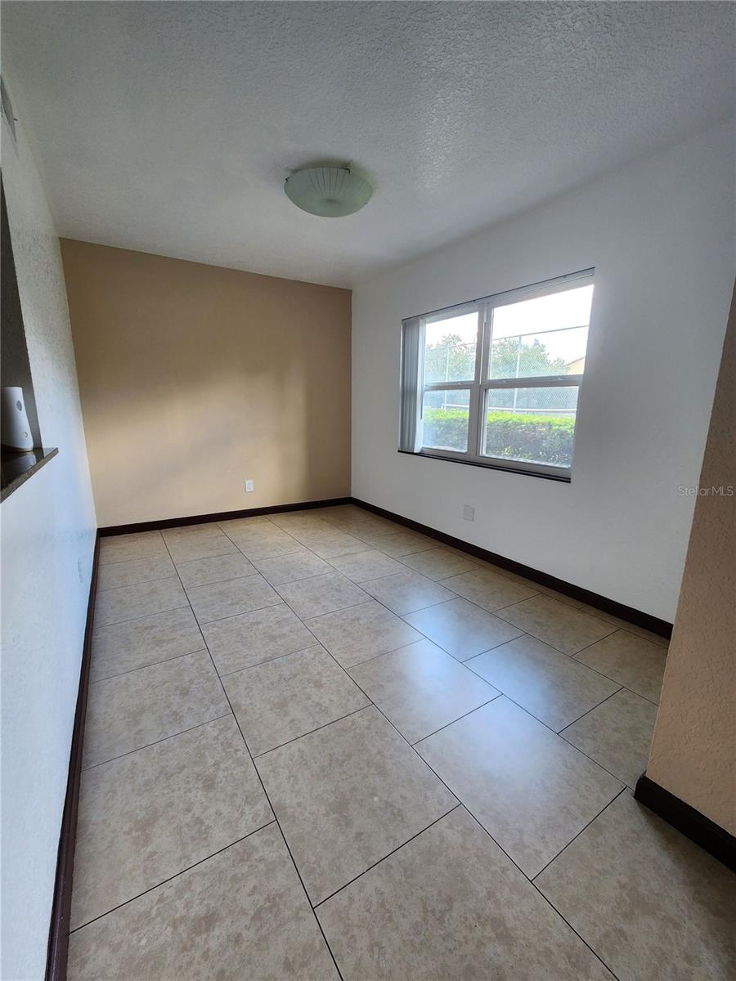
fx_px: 369
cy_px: 490
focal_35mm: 13
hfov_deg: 89.9
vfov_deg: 106.2
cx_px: 368
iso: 125
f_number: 2.2
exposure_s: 1/60
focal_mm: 2.2
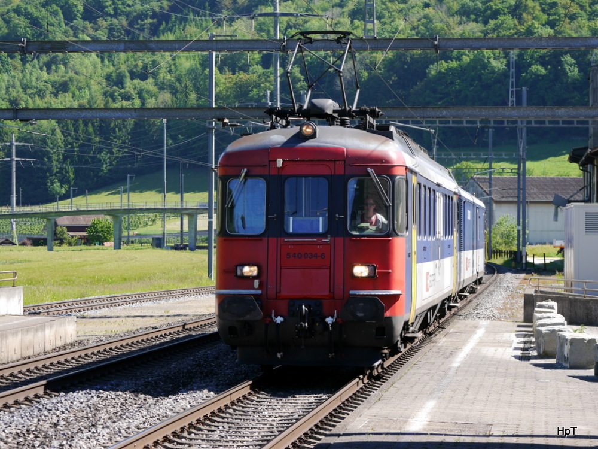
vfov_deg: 11.4
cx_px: 299
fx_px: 2246
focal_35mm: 130
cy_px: 224
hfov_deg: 15.2
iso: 160
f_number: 5.6
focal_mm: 65
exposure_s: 1/250
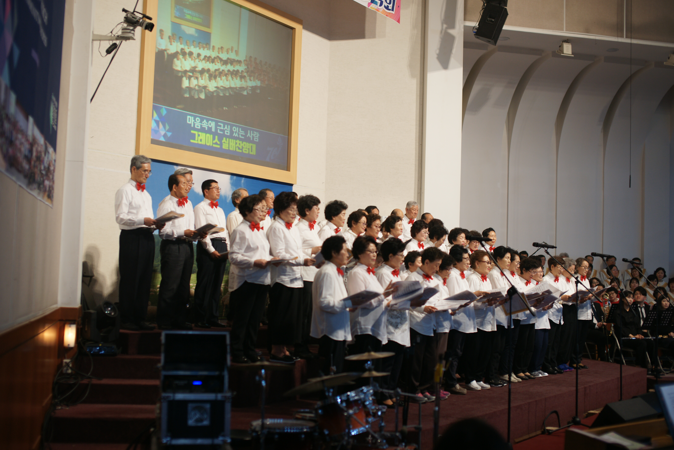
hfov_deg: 39.6
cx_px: 337
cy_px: 225
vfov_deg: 27.0
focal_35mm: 50
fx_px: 936
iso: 250
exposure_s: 1/60
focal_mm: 50
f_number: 2
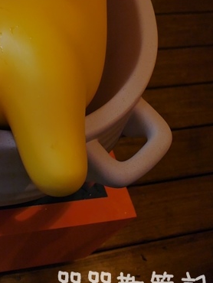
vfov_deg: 26.5
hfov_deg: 20.2
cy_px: -4
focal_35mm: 69
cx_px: -29
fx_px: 565
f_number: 1.7
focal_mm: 15
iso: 200
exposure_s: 1/200
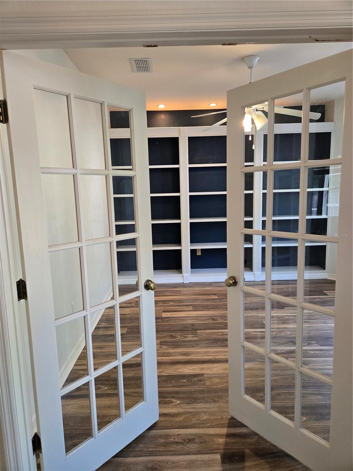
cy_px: 236
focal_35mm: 23
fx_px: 313
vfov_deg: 73.9
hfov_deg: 58.9
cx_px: 176
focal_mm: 5.4
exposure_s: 1/120
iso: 250
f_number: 1.8
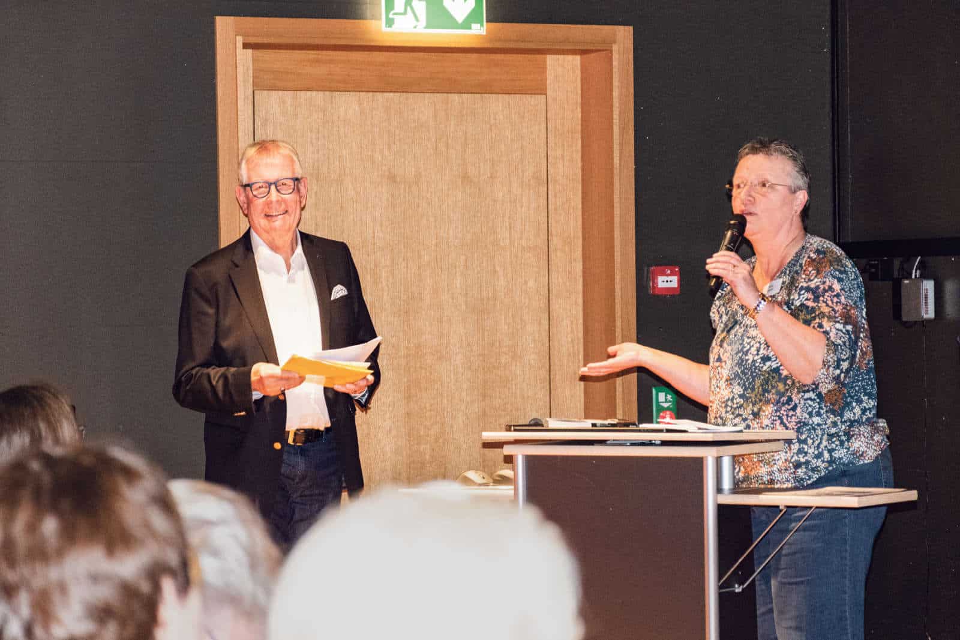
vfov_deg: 10.8
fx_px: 3386
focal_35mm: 127
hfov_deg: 16.1
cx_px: 480
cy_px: 320
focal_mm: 85
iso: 3600
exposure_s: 1/60
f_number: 5.3
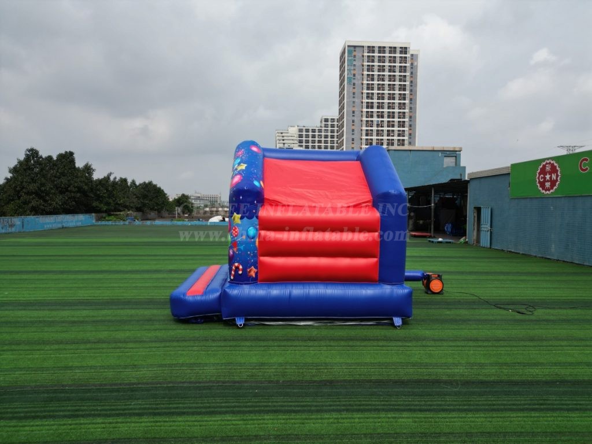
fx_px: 410
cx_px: 296
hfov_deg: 71.6
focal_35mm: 24
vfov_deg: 56.8
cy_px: 222
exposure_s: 1/4000
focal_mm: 6.72
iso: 110
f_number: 1.7
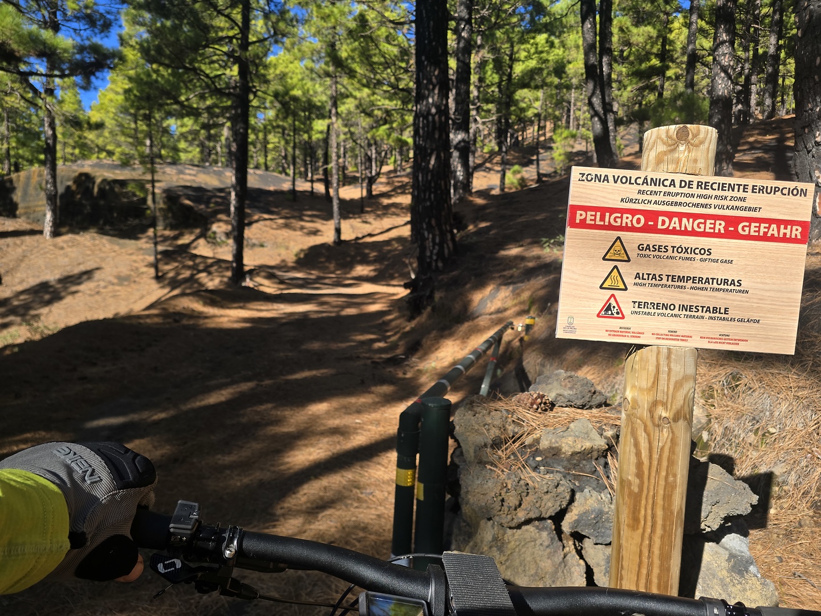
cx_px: 410
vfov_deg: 58.9
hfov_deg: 73.9
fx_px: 545
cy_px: 308
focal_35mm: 23
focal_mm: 6.3
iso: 12
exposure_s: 1/297
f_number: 1.7
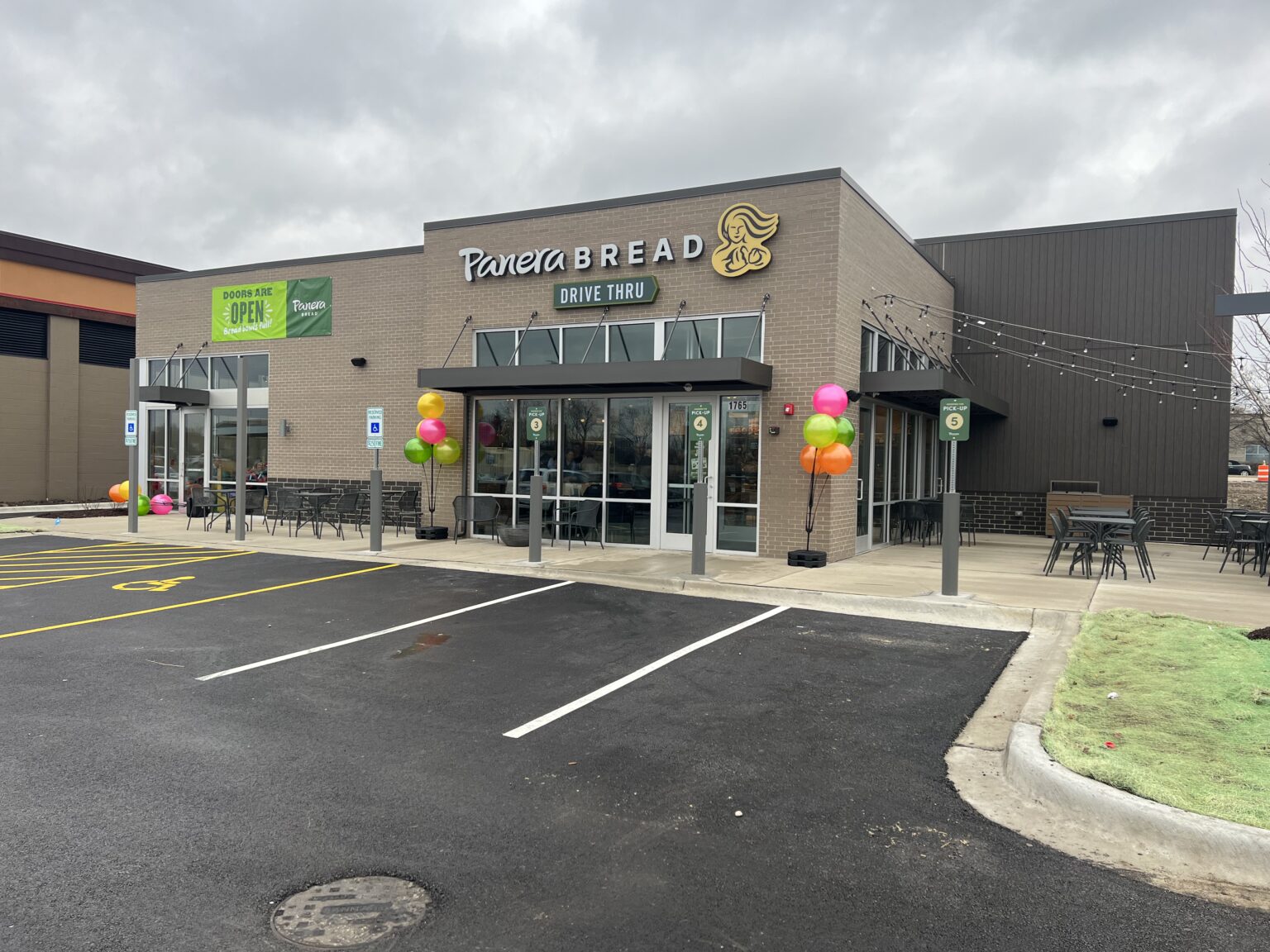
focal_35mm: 26
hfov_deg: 67.3
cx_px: 635
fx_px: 954
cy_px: 476
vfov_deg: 53.1
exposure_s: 1/604
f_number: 1.5
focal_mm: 5.7
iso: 50
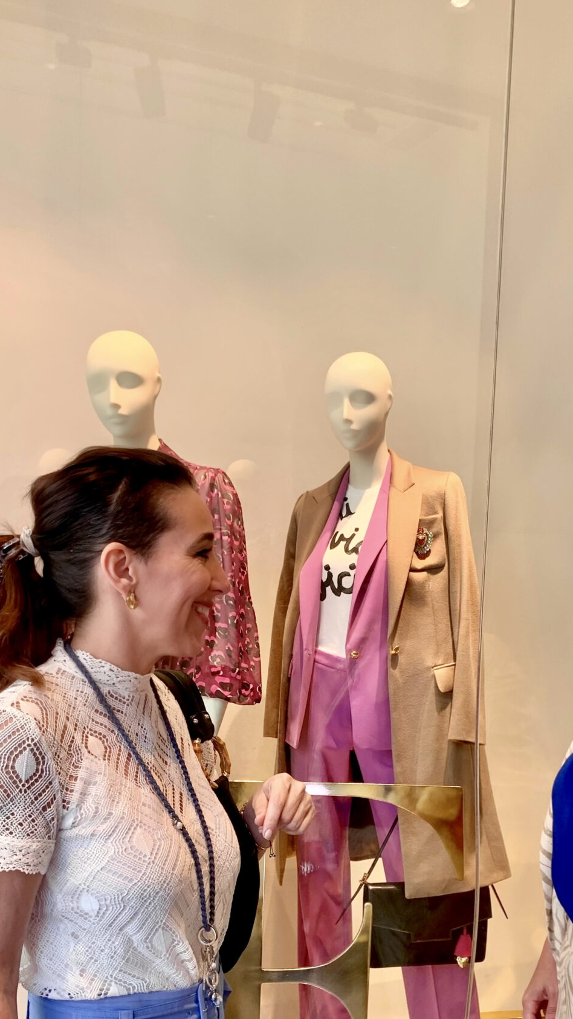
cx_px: 370
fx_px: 1135
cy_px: 716
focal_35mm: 42
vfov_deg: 47.2
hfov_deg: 28.2
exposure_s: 1/121
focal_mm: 4.25
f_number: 1.8
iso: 50
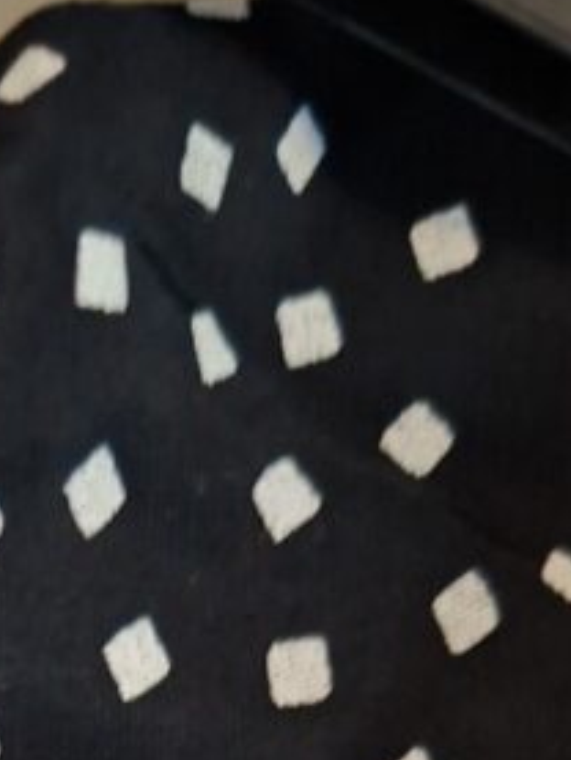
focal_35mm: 85
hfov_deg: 16.8
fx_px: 1868
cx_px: -82
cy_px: 1273
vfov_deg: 18.9
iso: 800
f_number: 1.8
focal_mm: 5.54
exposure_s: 1/20
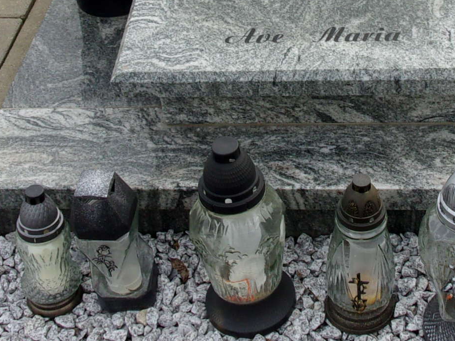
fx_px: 1038
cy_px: 23
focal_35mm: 79
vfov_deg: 18.3
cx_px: 319
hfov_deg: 24.5
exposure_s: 1/56
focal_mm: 5.1
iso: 80
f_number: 10.8
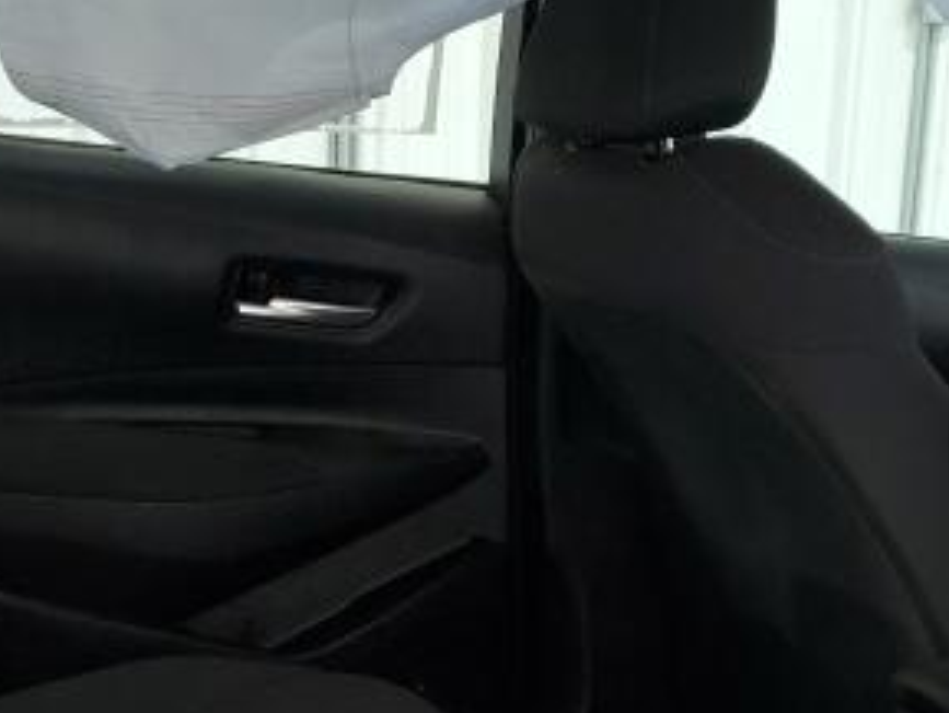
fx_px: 1975
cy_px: 713
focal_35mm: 72
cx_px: 634
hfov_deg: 26.9
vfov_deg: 19.8
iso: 99
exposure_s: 1/30
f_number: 1.5
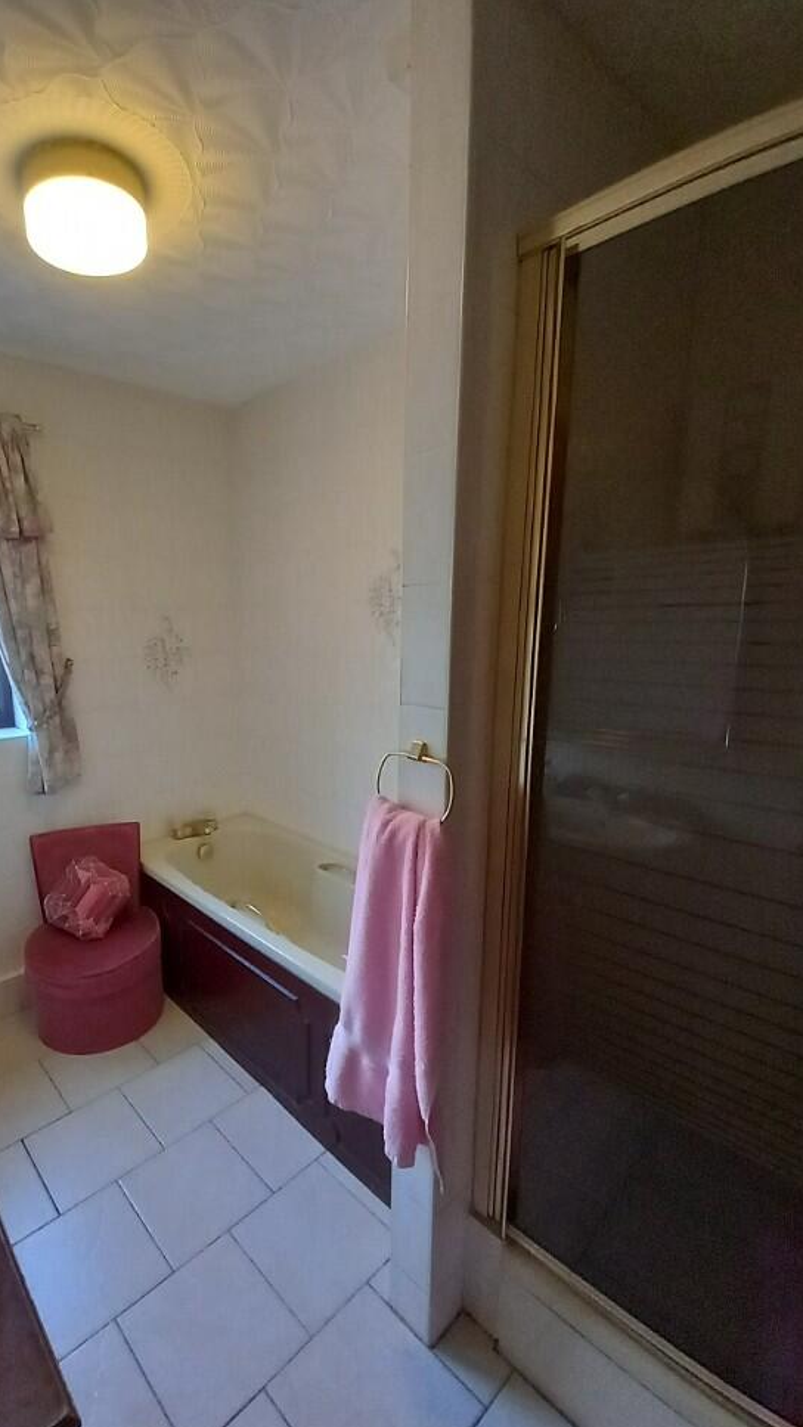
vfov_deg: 102.9
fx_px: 568
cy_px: 753
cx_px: 275
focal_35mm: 15
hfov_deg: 68.8
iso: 250
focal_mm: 1.13
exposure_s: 1/25
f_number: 2.2
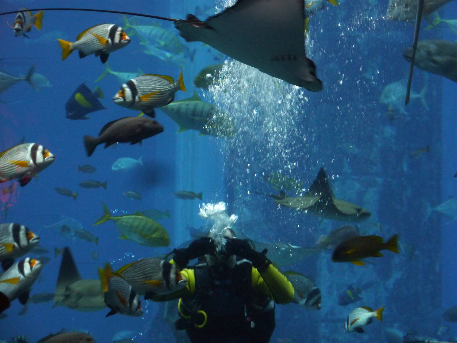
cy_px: 172
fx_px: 1571
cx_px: 228
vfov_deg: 12.5
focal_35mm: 119
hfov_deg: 16.6
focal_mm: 19.5
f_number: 4.4
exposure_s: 1/30
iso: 400
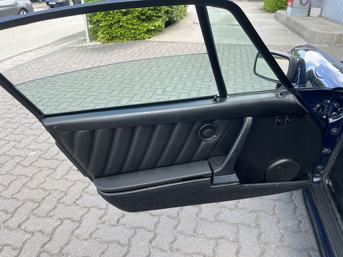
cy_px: 128
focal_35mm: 26
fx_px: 258
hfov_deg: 67.3
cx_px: 172
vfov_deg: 53.1
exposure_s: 1/471
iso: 50
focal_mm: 5.1
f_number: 1.6
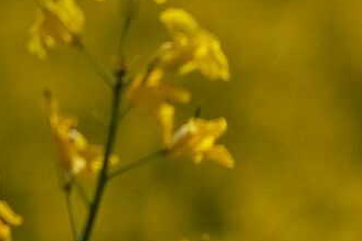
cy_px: -385
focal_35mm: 607
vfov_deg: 2.3
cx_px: -461
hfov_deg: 3.4
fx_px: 6106
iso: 200
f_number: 4
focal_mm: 55
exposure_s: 1/3200
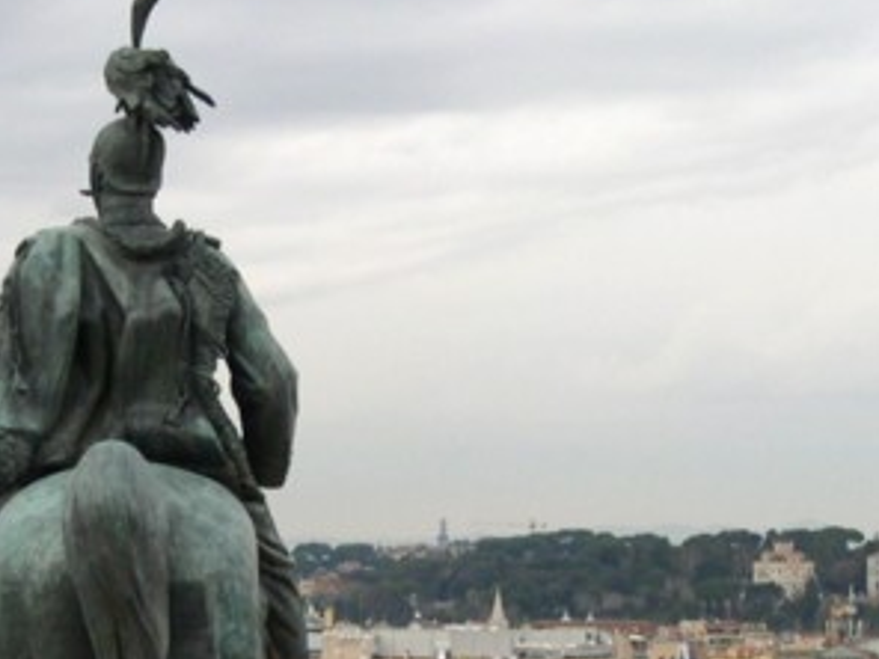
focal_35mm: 181
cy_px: 558
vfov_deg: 8.2
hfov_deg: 10.9
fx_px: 4596
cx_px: 89
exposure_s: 1/109
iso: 100
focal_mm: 14.2
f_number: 3.7
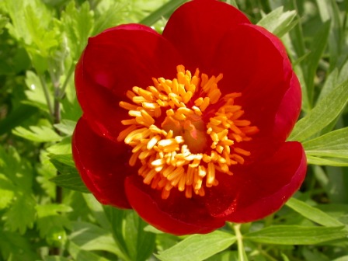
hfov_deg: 25.0
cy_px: 130
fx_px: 784
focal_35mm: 78
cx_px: 174
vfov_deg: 18.9
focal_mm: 16.2
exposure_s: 1/160
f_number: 7.9
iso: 100
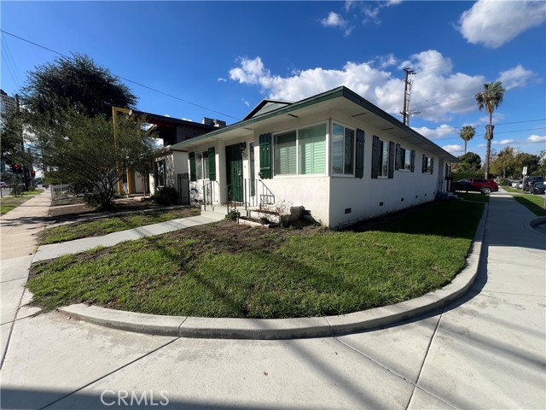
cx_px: 273
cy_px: 205
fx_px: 205
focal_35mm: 13
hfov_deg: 106.2
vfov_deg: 89.9
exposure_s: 1/1672
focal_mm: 1.57
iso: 32
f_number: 1.8
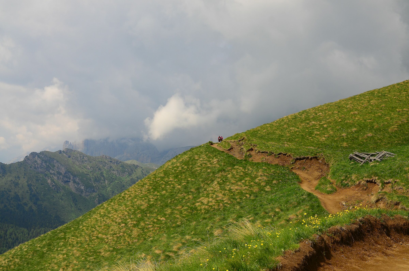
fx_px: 527
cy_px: 136
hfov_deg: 42.4
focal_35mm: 46
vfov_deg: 28.8
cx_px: 204
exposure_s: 1/250
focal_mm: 31
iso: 140
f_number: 8
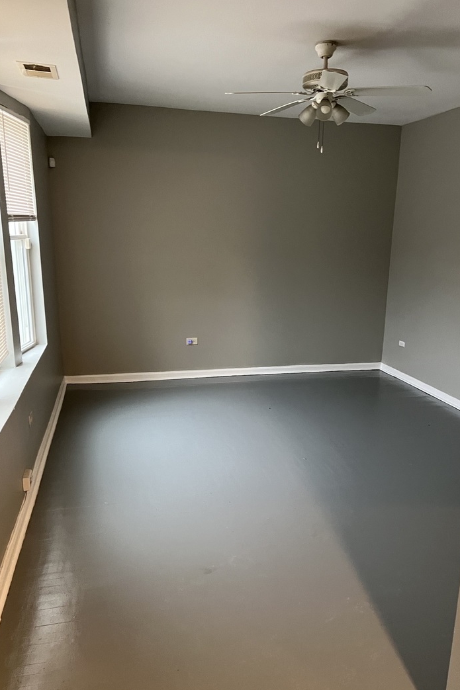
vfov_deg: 65.5
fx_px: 537
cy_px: 356
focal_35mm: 28
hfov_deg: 46.3
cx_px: 259
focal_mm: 5.7
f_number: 1.5
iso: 400
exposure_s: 1/60
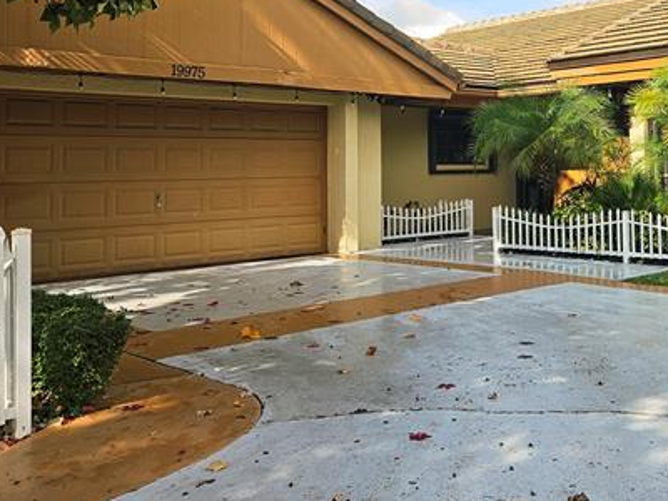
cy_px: 110
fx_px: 888
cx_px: 501
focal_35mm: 46
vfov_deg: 30.8
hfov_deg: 40.1
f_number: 1.8
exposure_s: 1/1667
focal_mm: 5.4
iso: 25
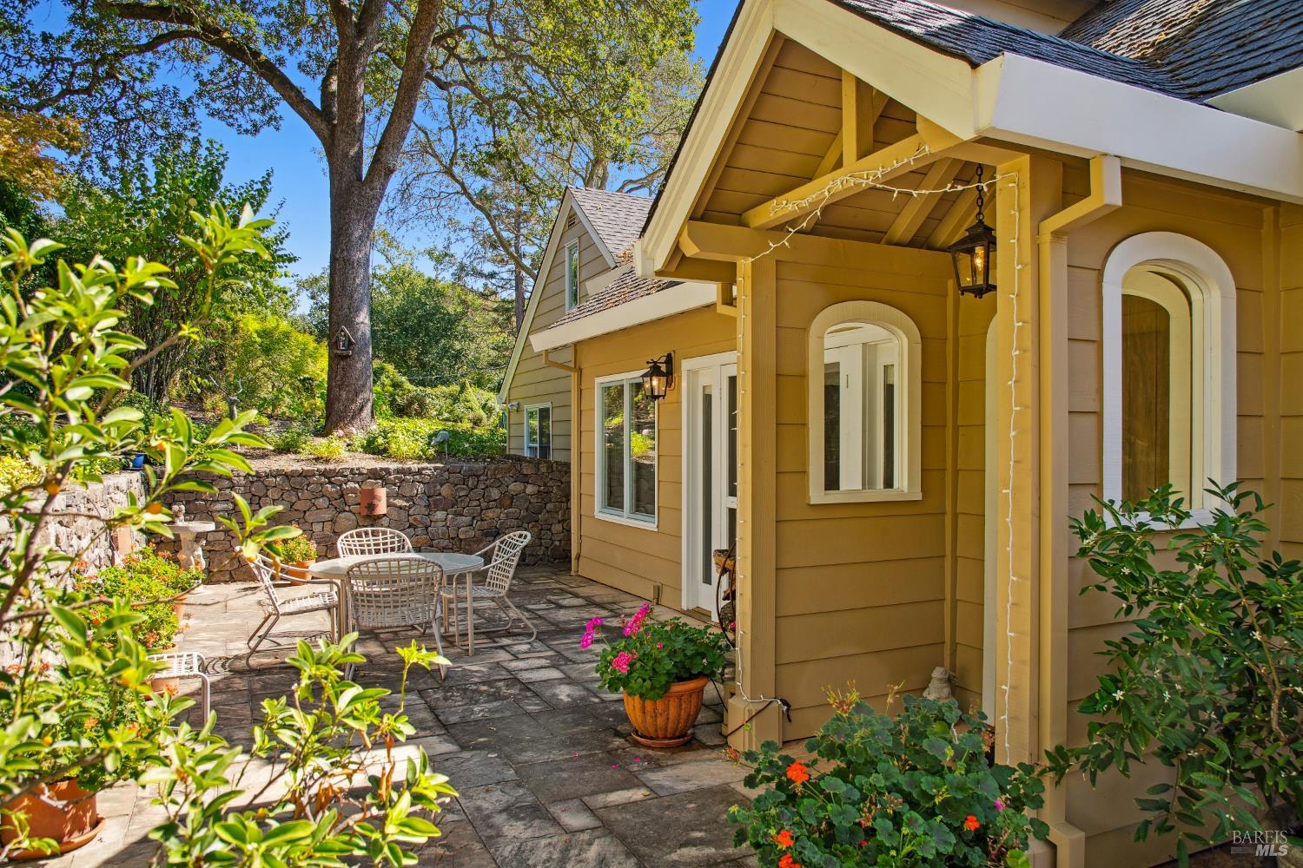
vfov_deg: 53.1
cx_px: 652
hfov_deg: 73.7
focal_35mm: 24
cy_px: 434
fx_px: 869
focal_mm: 24
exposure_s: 1/125
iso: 400
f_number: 8
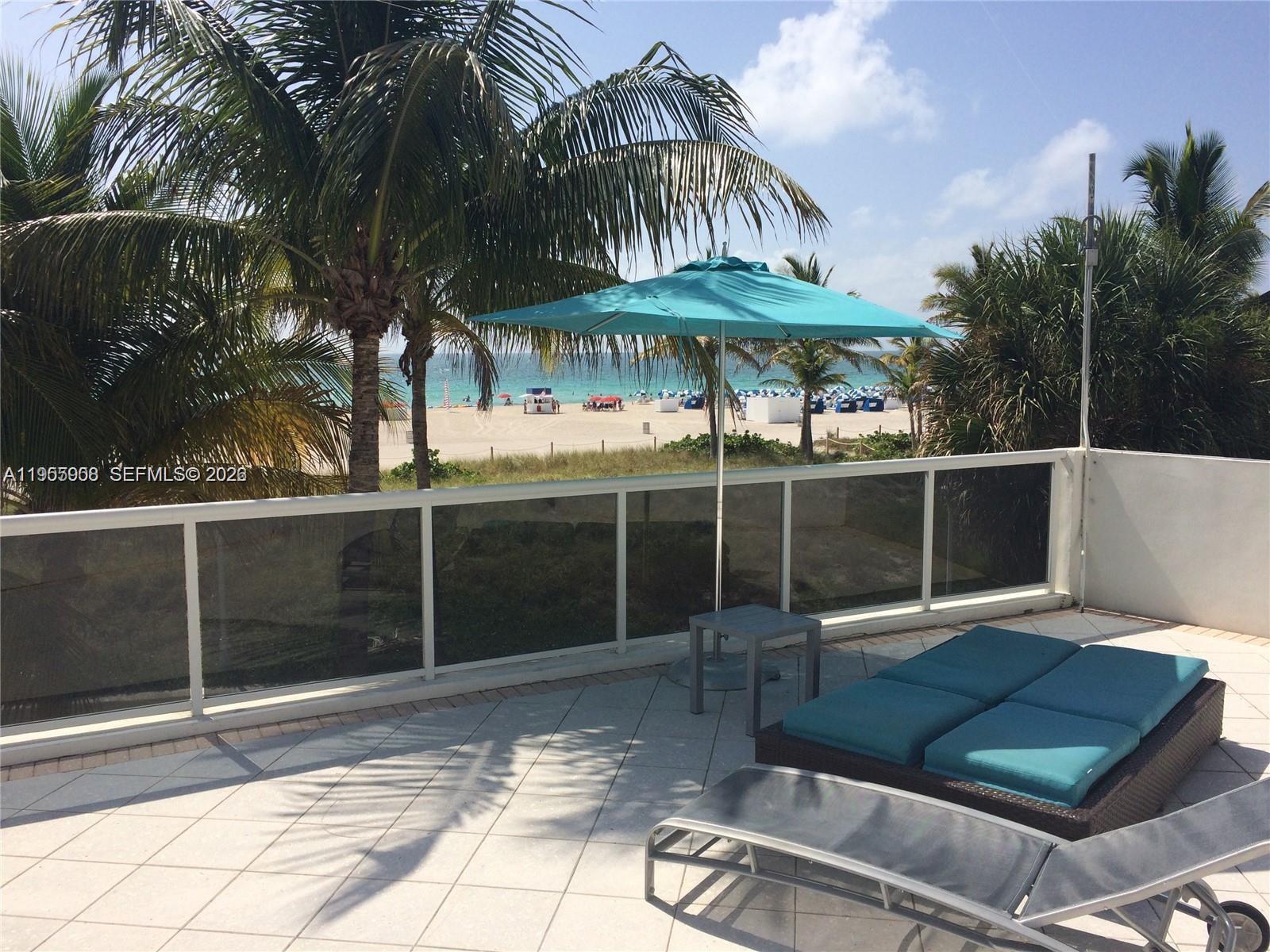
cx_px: 635
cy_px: 476
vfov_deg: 48.2
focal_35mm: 29
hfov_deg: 61.7
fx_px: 1064
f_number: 2.2
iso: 32
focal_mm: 4.15
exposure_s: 1/3731
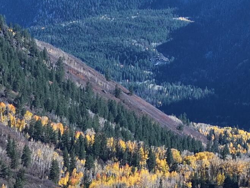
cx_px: 181
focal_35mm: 318
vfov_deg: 4.7
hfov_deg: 6.2
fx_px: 2297
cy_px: 193
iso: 150
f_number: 2.8
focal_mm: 19.35
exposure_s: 1/1000
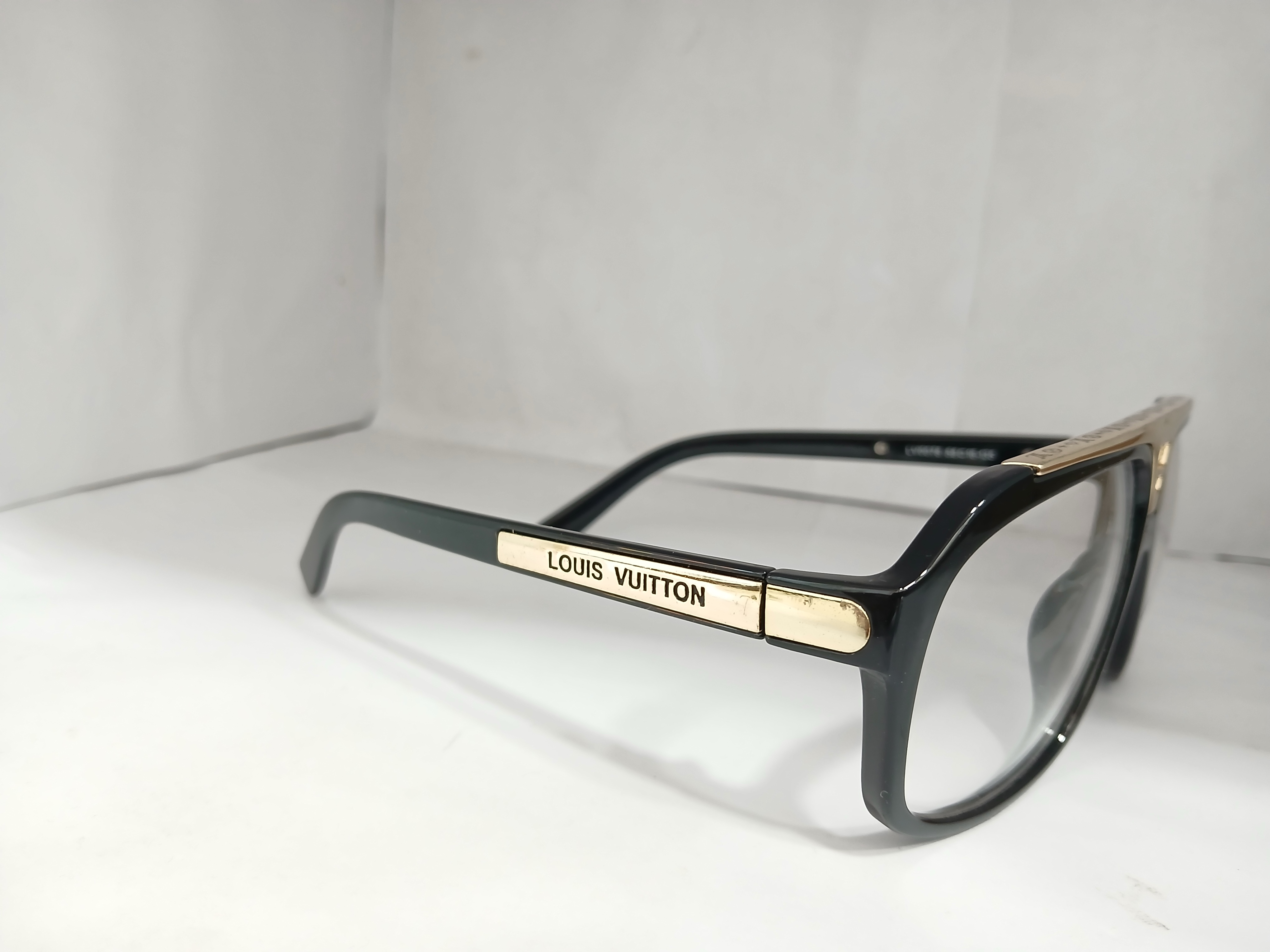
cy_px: 476
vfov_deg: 53.1
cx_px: 635
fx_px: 954
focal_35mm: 26
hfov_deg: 67.3
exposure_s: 1/25
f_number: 1.8
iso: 250
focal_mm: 3.98
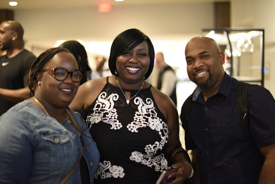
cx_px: 138
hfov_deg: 39.6
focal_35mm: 50
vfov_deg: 27.0
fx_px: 382
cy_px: 92
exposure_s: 1/100
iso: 2500
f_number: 1.4
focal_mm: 50
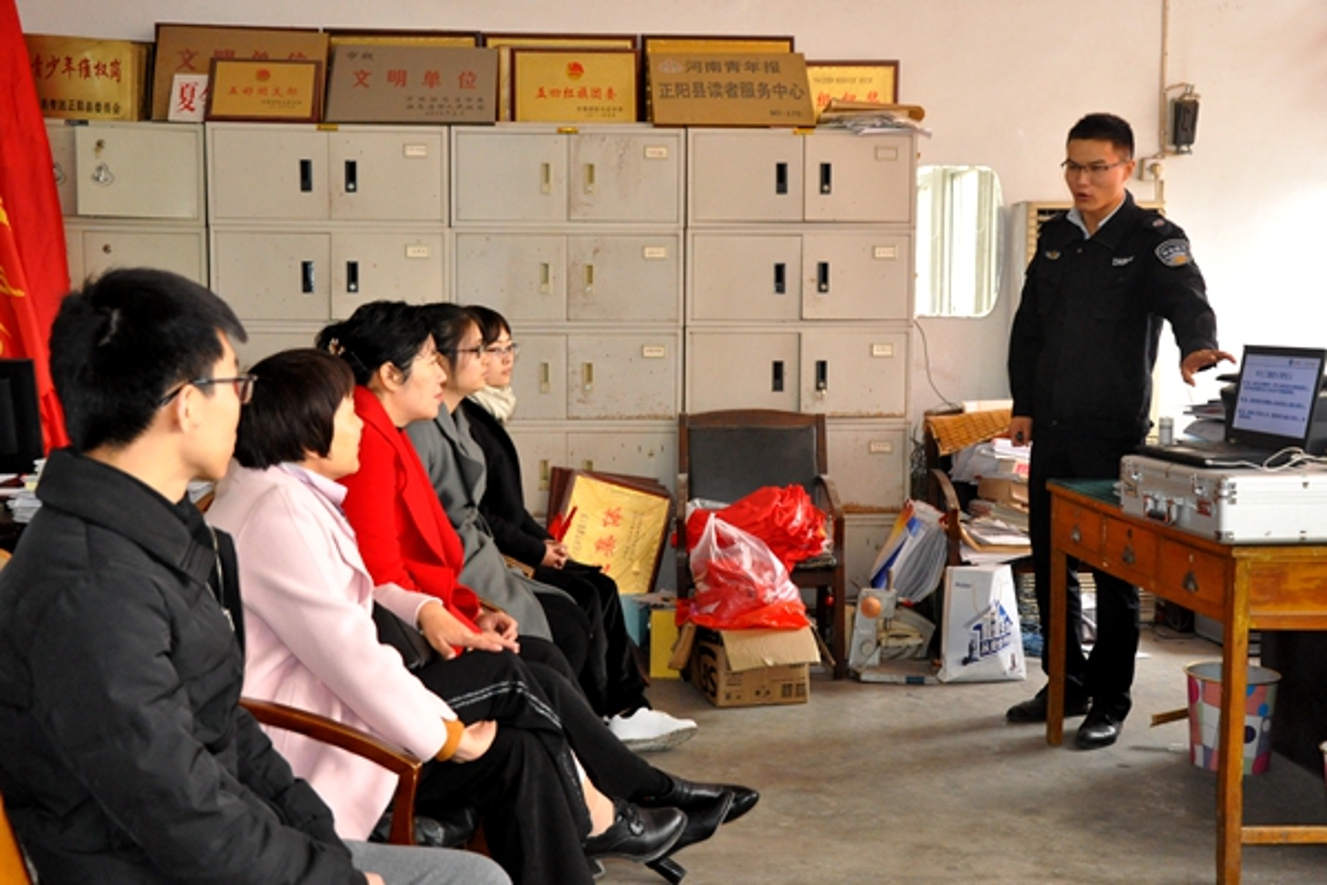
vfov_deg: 31.9
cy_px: 442
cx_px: 664
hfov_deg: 46.4
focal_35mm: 42
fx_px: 1548
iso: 2000
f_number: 5
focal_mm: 28
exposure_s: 1/60
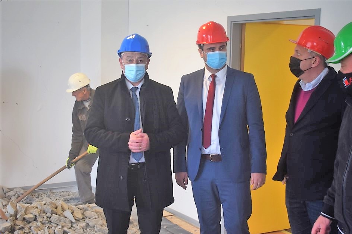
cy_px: 118
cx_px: 179
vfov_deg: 24.6
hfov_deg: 36.3
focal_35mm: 55
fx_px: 538
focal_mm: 36
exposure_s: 1/60
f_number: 4.8
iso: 560
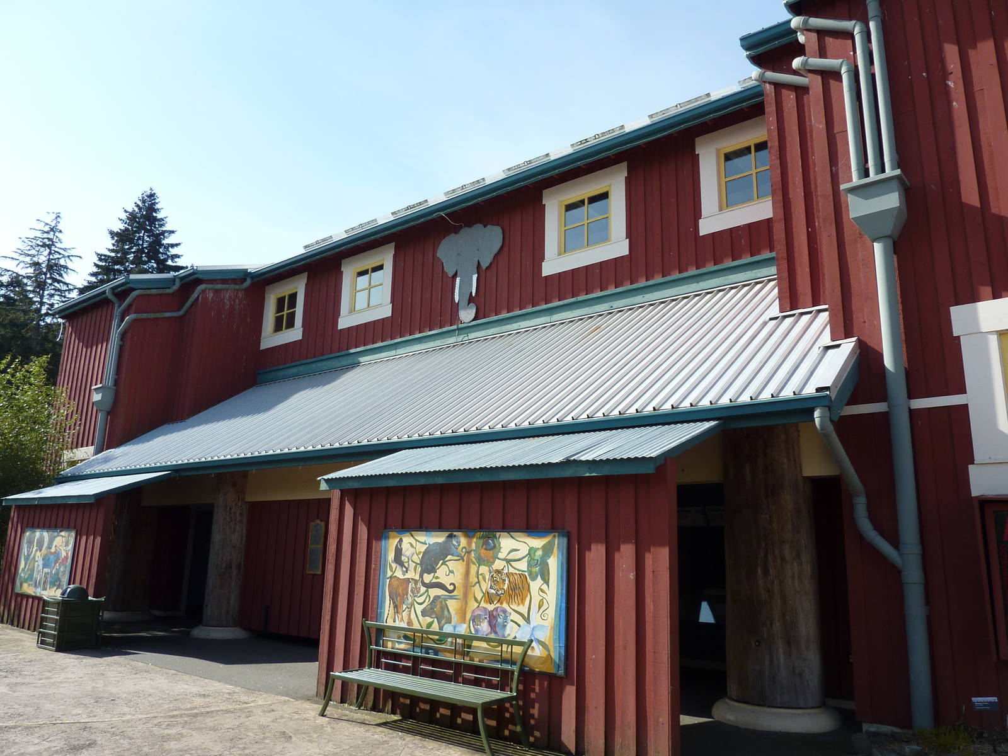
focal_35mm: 25
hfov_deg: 69.4
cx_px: 504
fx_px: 728
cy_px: 378
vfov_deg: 54.9
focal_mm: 4.1
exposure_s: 1/500
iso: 80
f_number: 3.3
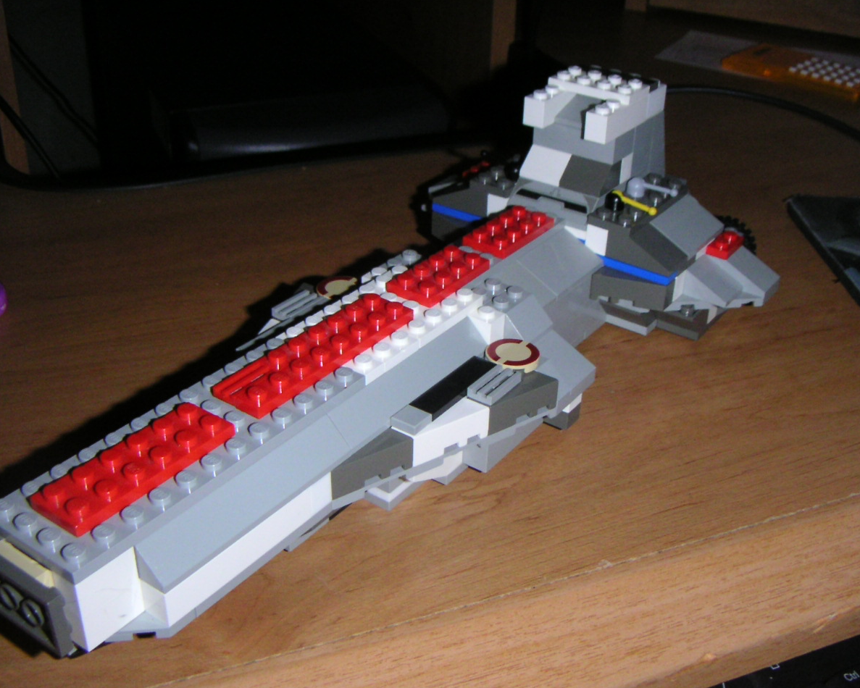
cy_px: 344
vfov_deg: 37.3
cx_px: 409
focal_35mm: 40
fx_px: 1018
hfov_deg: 45.8
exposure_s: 1/45
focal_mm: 5
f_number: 6.7
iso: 200
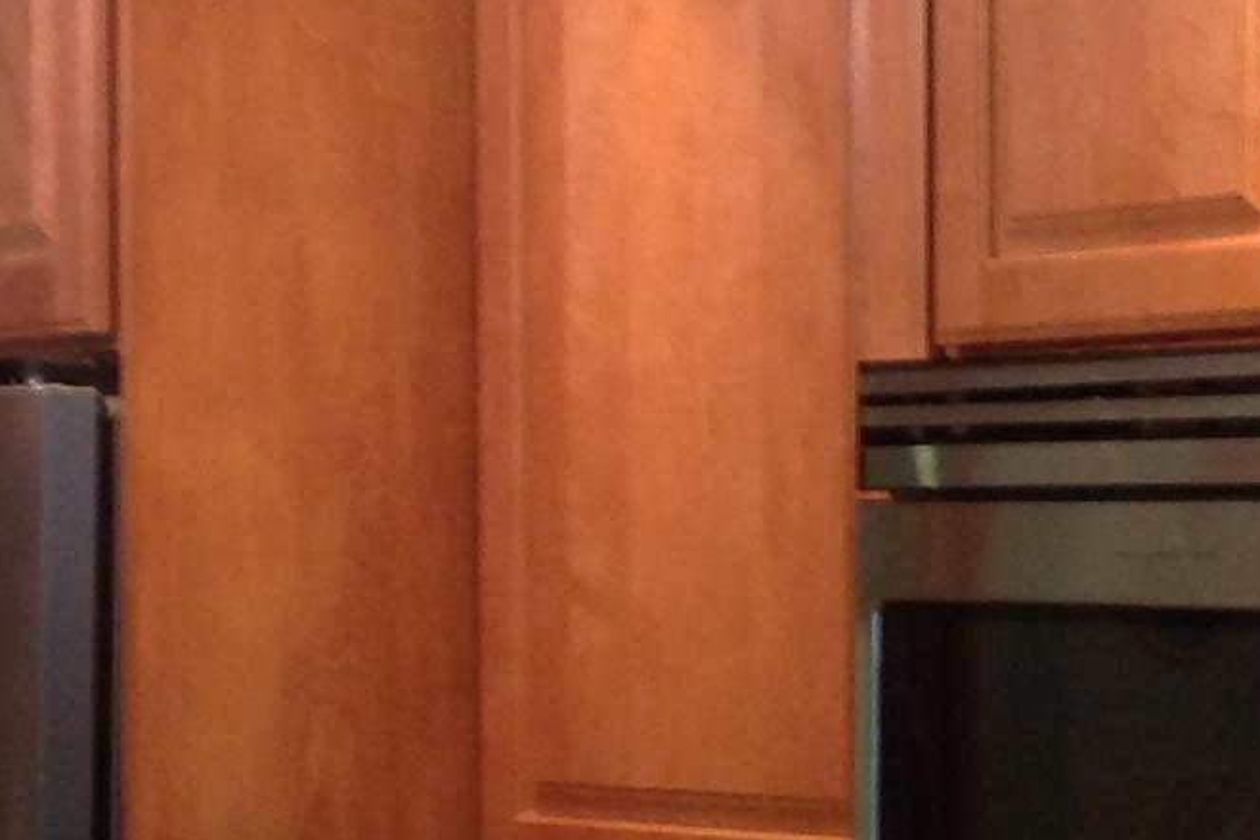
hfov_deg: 14.3
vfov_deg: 9.6
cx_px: 732
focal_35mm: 143
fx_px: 5003
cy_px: 612
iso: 100
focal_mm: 4.28
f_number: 2.4
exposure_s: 1/15
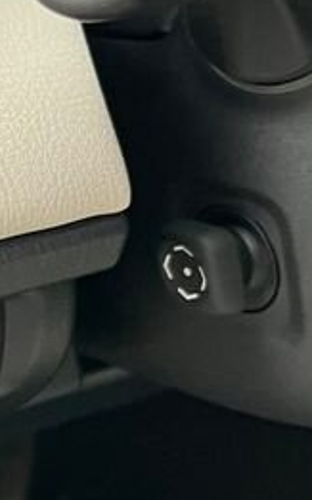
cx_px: -251
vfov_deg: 19.3
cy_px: 295
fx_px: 1470
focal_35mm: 108
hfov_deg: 11.3
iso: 160
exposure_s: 1/60
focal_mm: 5.1
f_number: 1.6
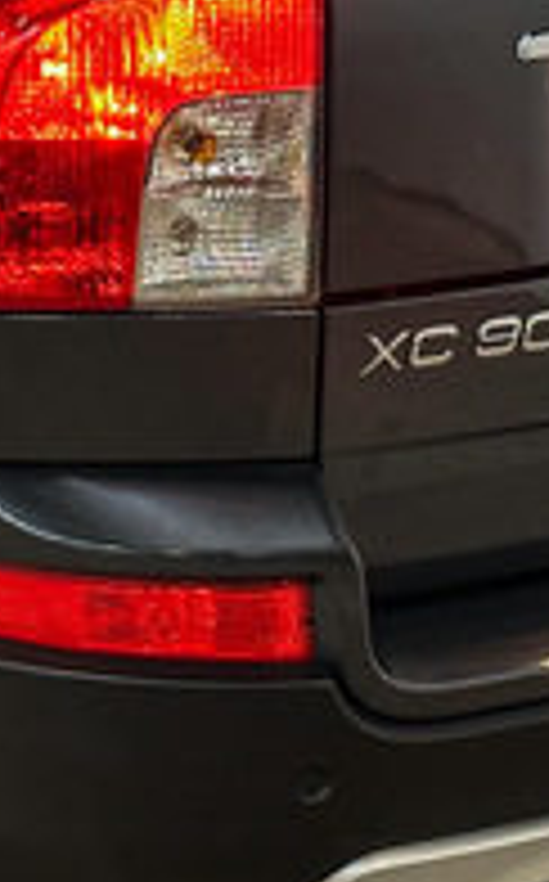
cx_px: 270
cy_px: 144
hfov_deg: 8.4
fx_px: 3746
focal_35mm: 156
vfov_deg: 13.3
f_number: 1.78
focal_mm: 6.86
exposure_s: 1/33
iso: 320
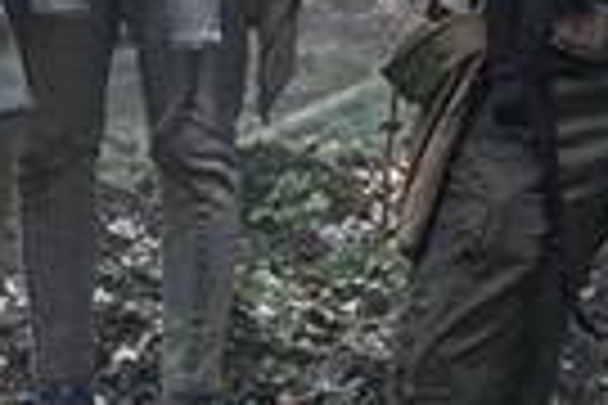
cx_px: 685
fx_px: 4509
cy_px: 50
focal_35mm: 267
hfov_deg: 7.7
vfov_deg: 5.1
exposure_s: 1/125
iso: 500
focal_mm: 43
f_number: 5.6
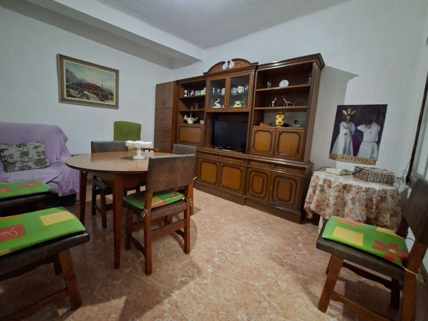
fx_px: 173
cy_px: 153
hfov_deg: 102.0
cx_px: 210
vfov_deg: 85.6
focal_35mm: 14
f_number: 2.2
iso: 640
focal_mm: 1.74
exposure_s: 1/20
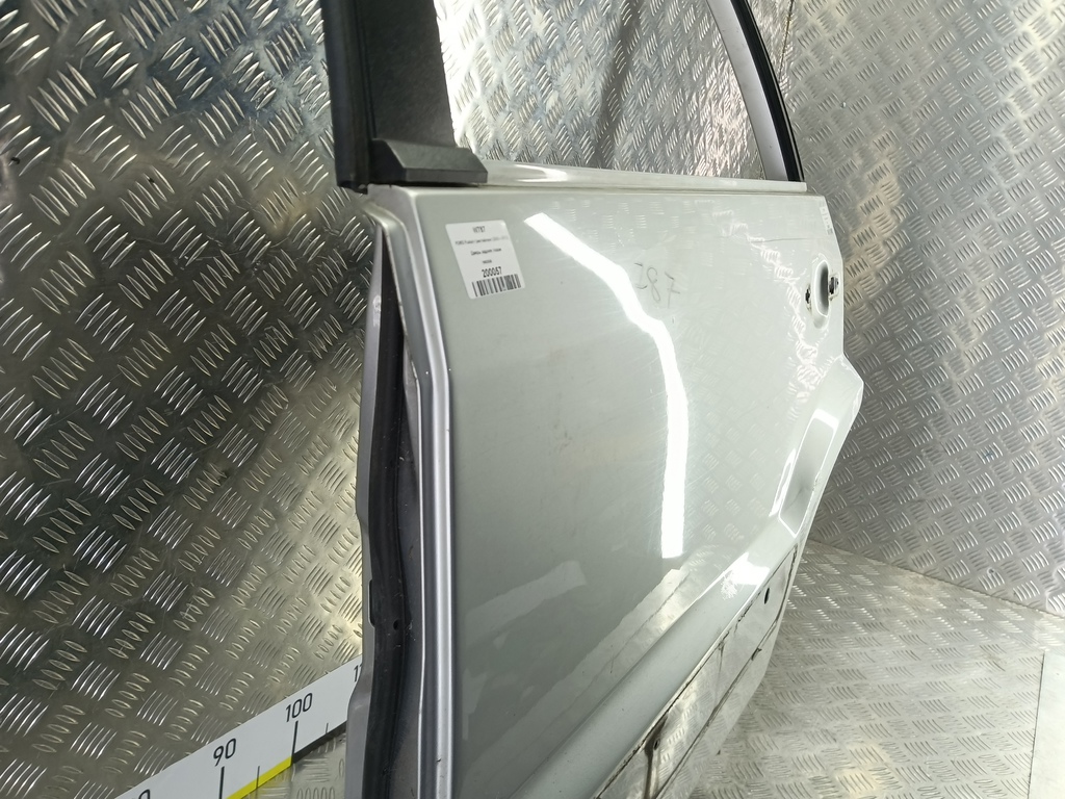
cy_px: 400
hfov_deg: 73.9
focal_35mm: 23
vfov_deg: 58.9
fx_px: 708
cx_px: 532
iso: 104
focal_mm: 4.11
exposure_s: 1/50
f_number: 1.6
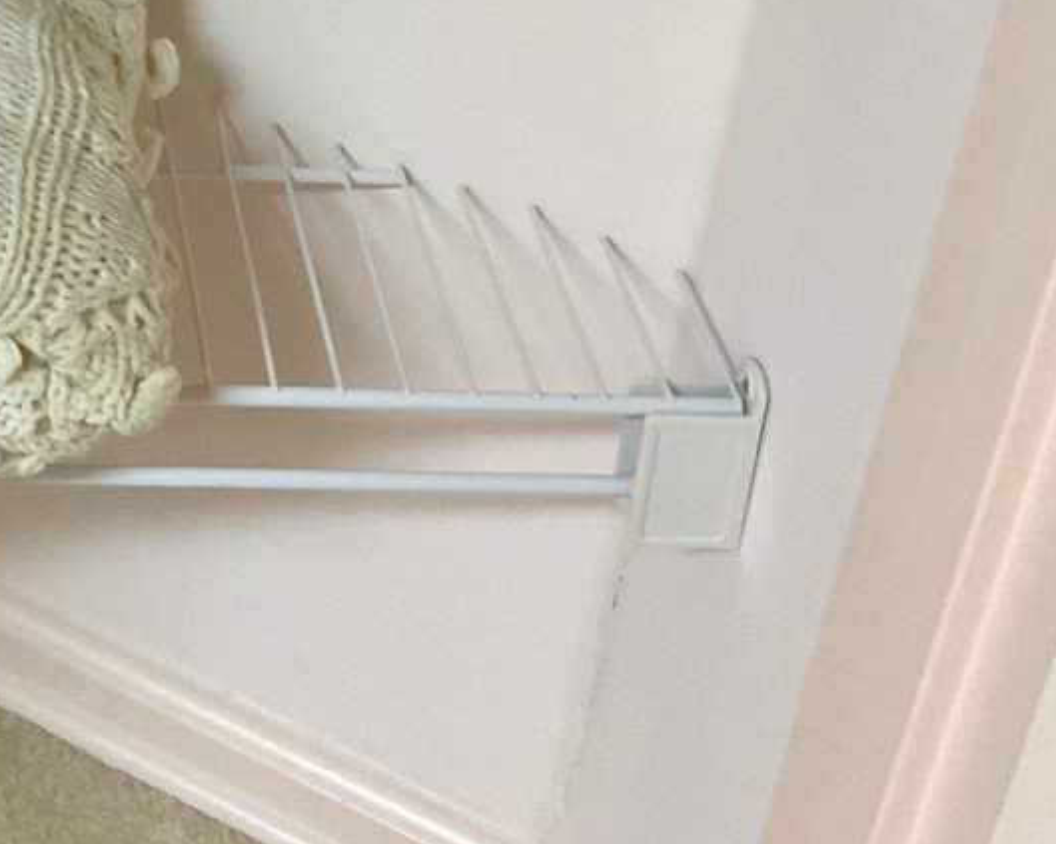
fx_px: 2531
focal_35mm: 81
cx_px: -81
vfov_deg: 17.8
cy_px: -220
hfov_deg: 22.4
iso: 160
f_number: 1.8
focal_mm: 3
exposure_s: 1/60
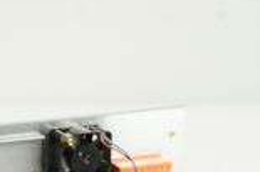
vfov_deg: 7.6
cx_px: -7
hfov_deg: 11.7
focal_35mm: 174
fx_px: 1255
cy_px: 308
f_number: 9
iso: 1600
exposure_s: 1/125
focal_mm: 45
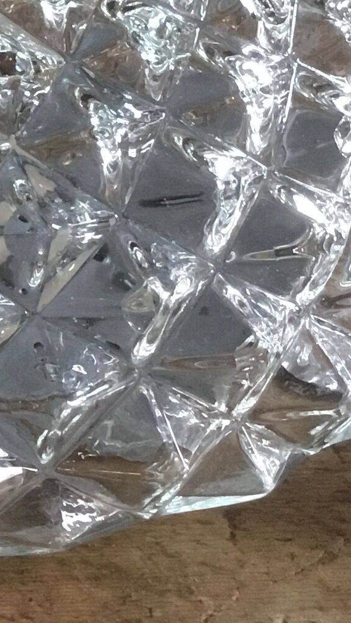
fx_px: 1803
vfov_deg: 19.4
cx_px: -240
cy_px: 116
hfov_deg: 10.6
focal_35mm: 109
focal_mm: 3.3
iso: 250
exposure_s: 1/33
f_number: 2.4
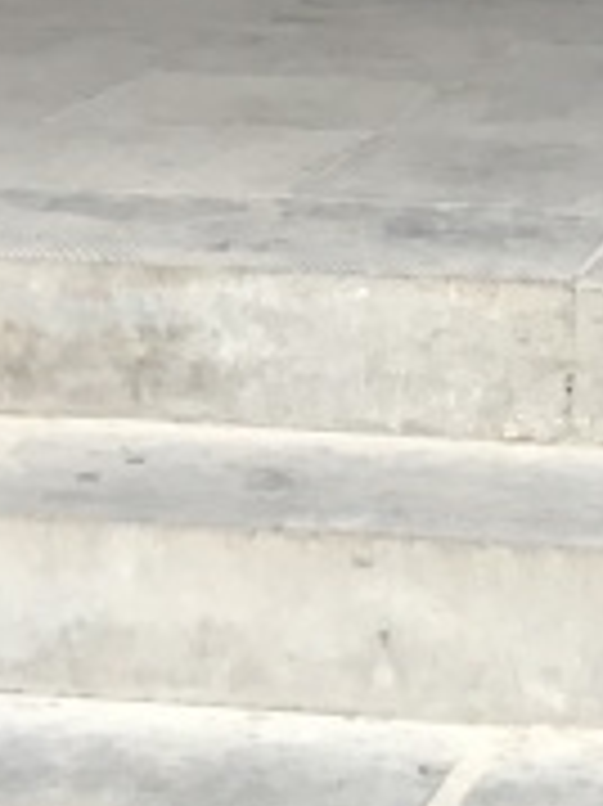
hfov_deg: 9.1
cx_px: 756
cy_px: -928
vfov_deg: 11.0
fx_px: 3721
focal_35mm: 160
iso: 25
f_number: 1.8
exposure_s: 1/100
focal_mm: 3.99
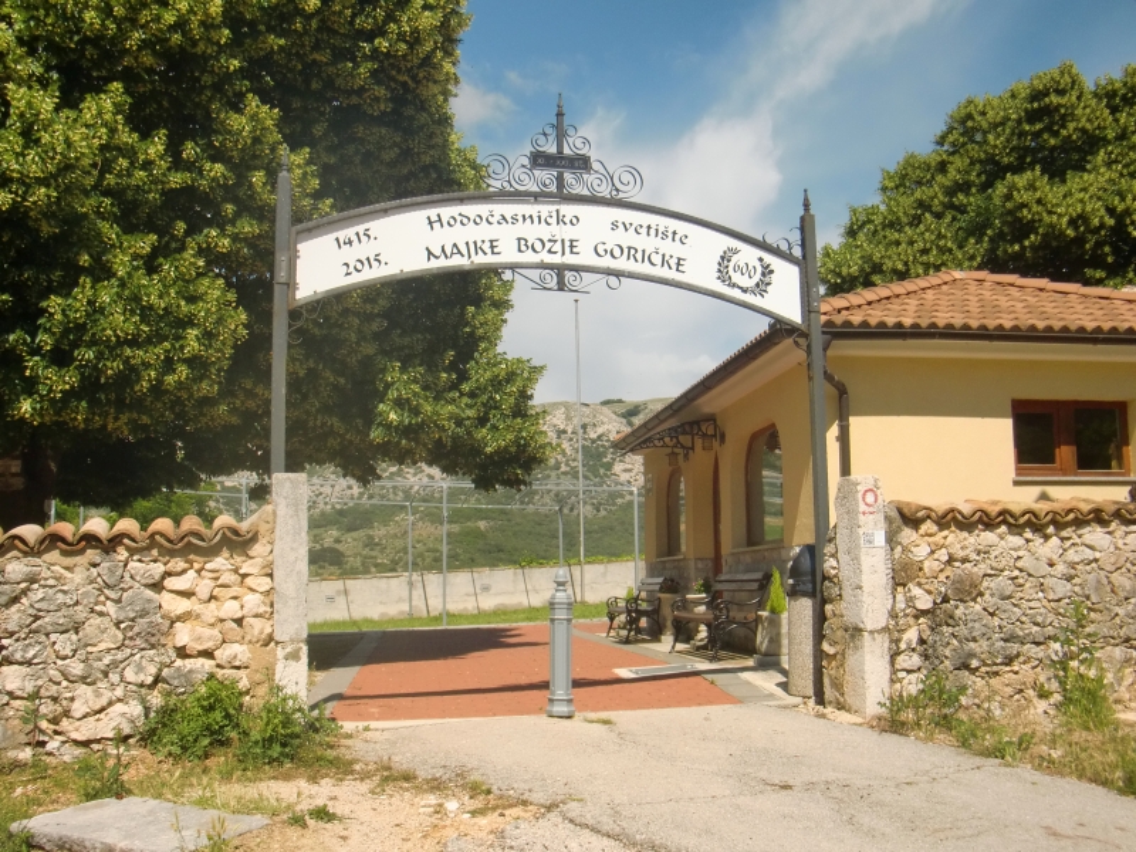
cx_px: 568
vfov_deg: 37.7
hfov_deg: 49.0
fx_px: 1247
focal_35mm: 38
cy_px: 426
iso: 100
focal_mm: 6.66
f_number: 8.9
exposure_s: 1/320
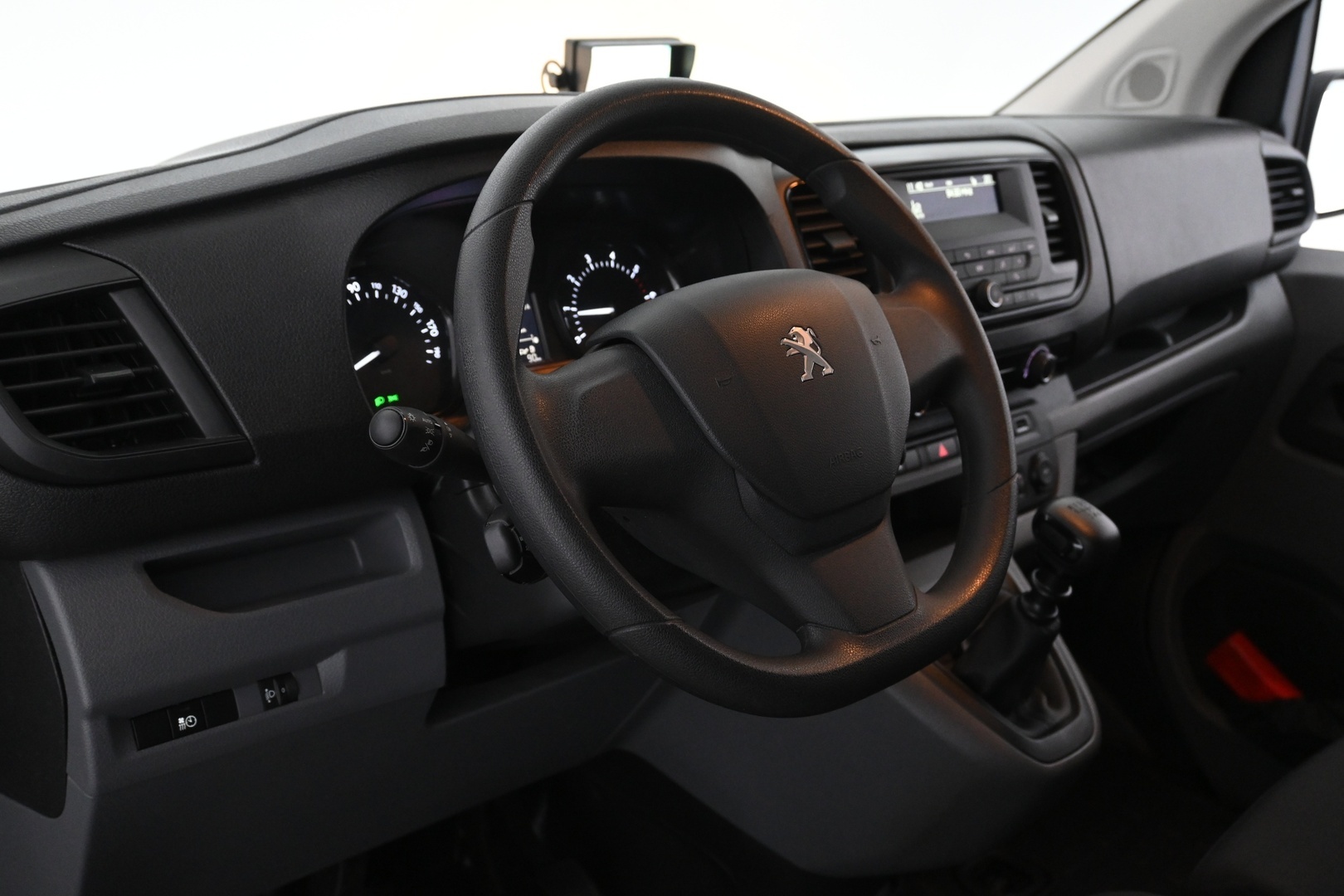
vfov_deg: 36.9
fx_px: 1344
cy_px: 448
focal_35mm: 36
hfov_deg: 53.1
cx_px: 672
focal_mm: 24
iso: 2000
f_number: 4.2
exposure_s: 1/40
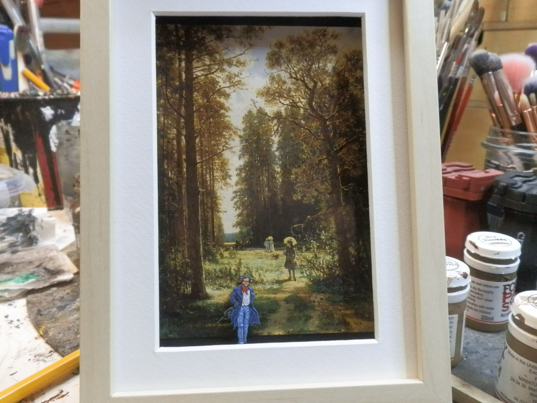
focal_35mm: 28
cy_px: 202
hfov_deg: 63.4
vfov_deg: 49.7
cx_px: 268
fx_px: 434
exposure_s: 1/125
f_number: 3.1
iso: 400
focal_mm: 5
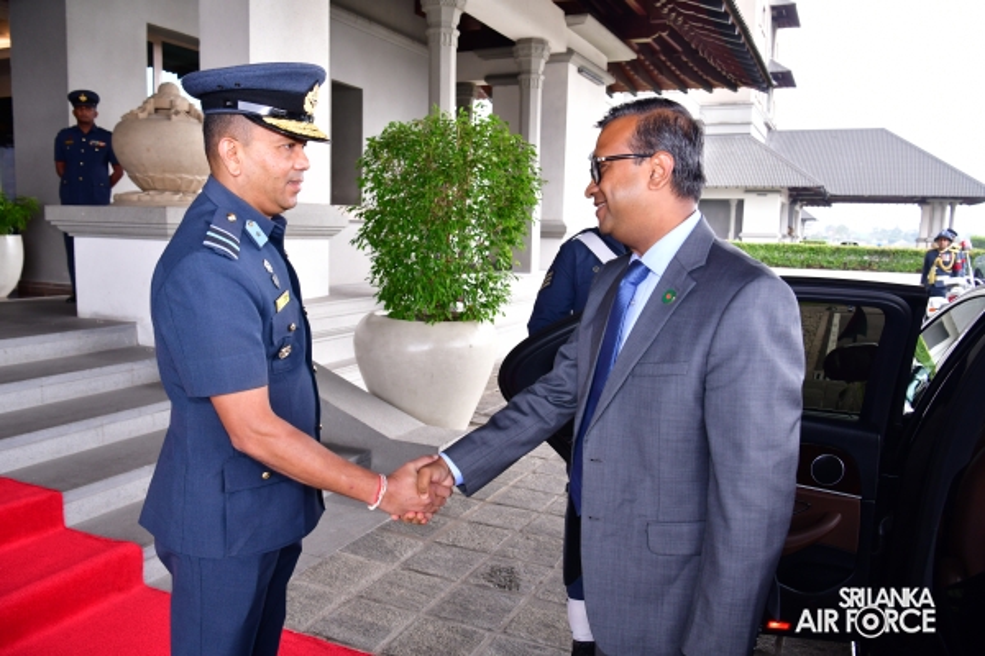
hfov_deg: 63.7
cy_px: 328
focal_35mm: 29
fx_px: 793
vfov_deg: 45.0
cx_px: 492
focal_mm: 29
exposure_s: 1/200
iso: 640
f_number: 7.1
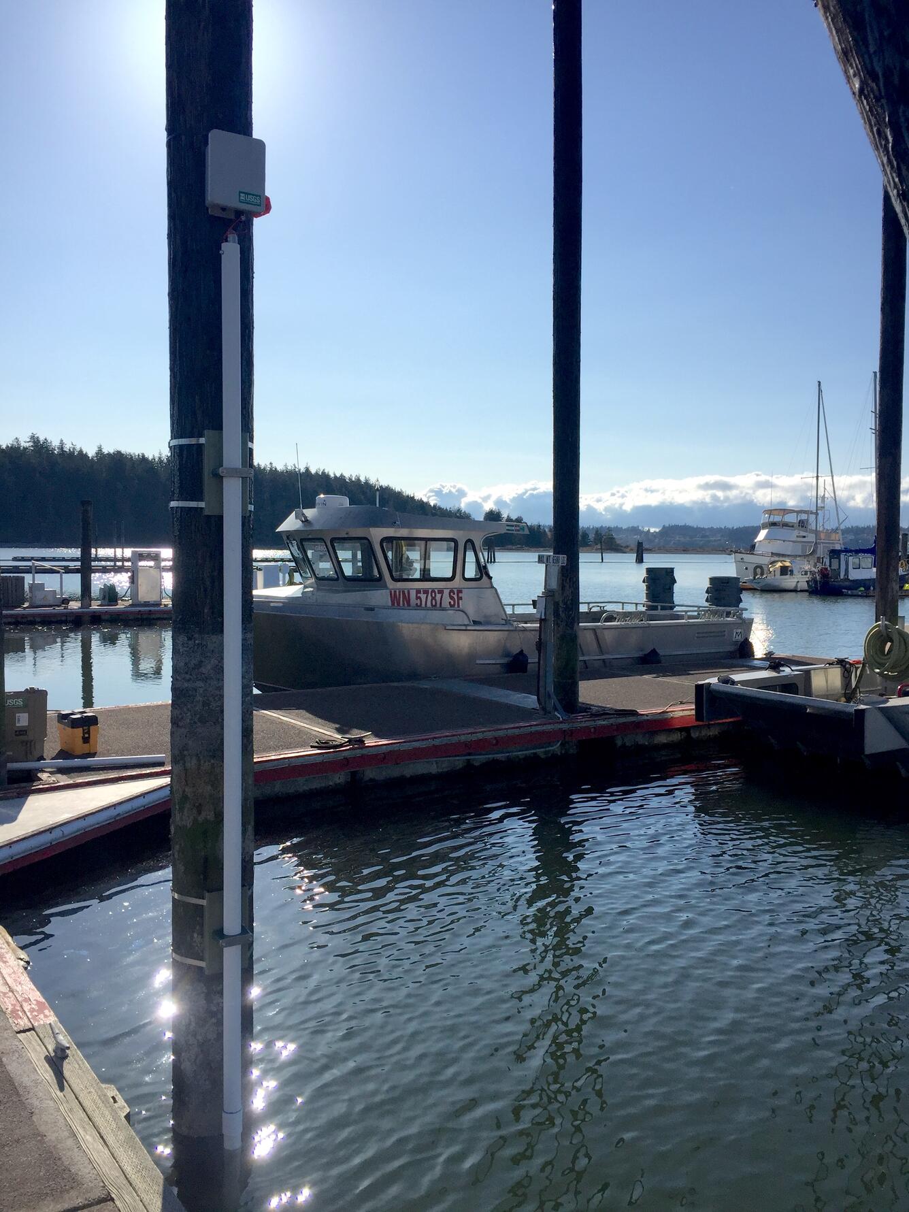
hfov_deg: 48.2
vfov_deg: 61.7
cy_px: 606
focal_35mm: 29
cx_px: 454
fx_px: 1015
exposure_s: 1/3968
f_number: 2.2
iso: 32
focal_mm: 4.15
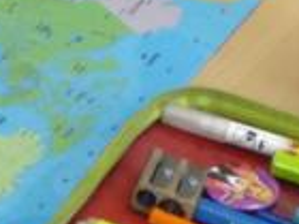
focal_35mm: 200
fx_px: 1728
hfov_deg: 9.1
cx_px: -374
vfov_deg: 7.1
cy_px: -273
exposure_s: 1/100
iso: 800
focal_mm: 6.1
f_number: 3.7
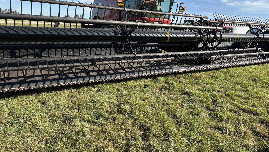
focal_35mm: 29
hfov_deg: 66.1
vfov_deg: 39.9
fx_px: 207
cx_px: 133
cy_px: 57
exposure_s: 1/1706
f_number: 1.6
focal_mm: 5.96
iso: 50
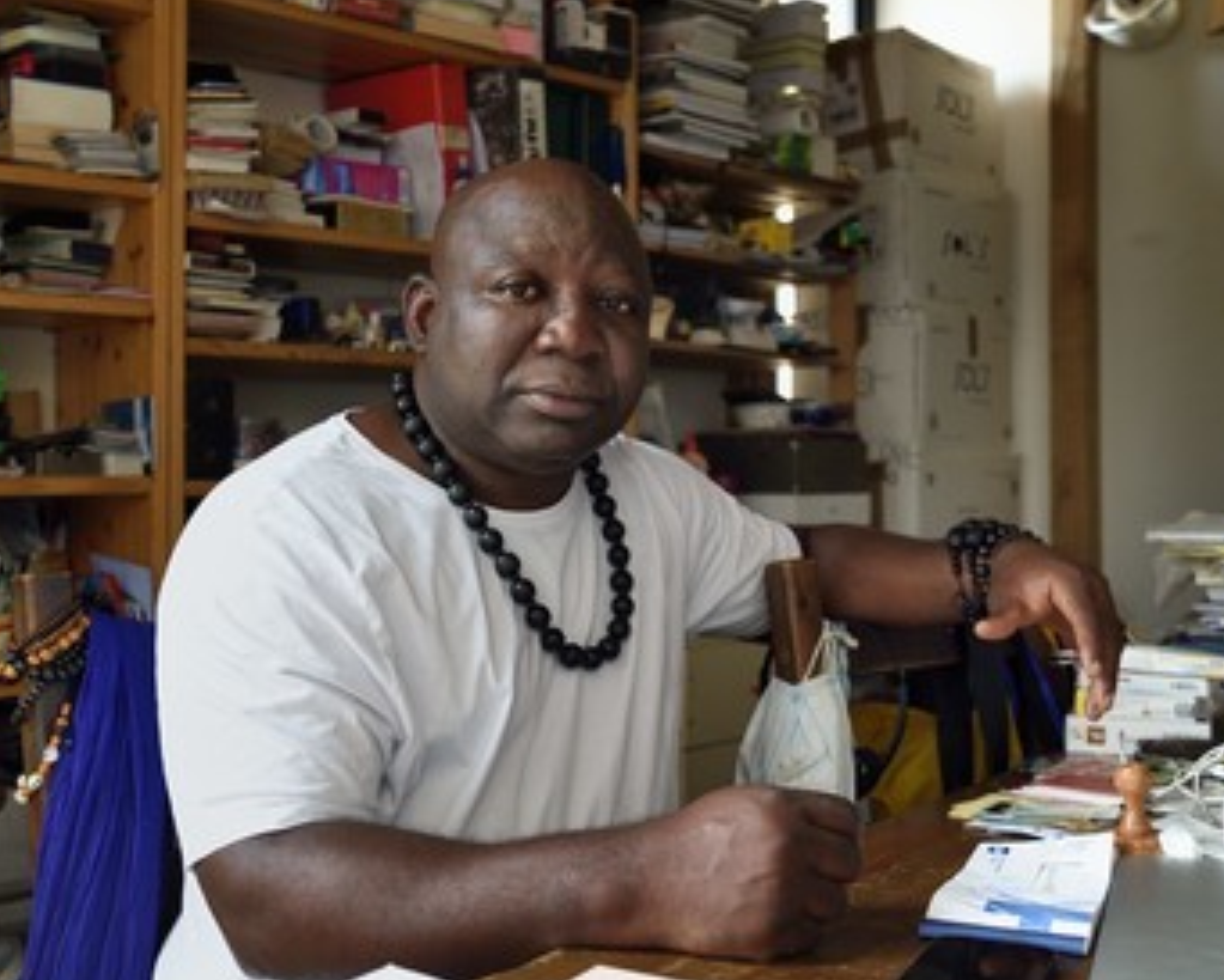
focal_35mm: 37
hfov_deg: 49.0
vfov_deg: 40.1
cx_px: 653
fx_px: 1341
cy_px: 495
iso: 800
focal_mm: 32
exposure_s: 1/30
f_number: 4.5
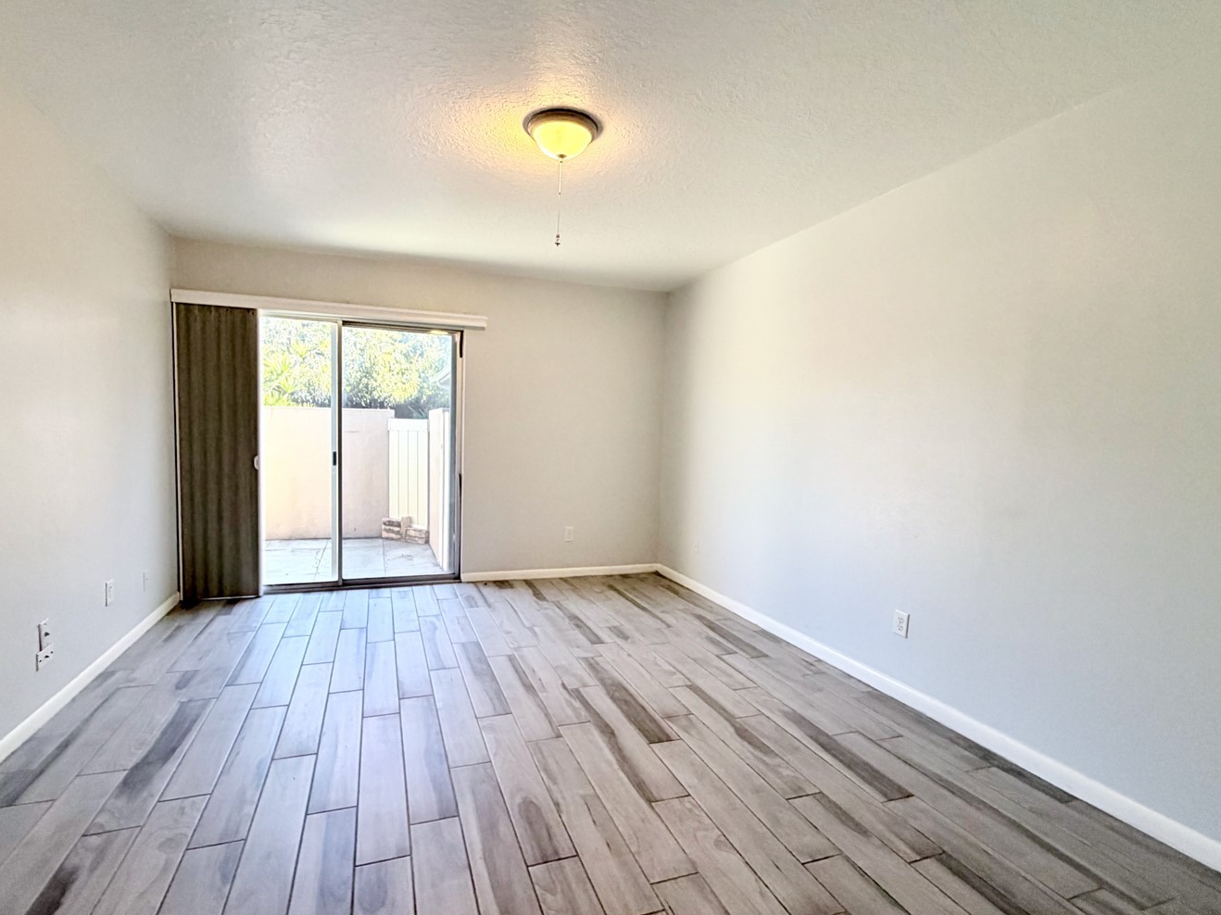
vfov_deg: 74.7
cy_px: 470
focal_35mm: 17
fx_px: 600
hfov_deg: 91.0
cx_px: 585
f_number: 2.2
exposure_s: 1/60
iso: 250
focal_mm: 2.22
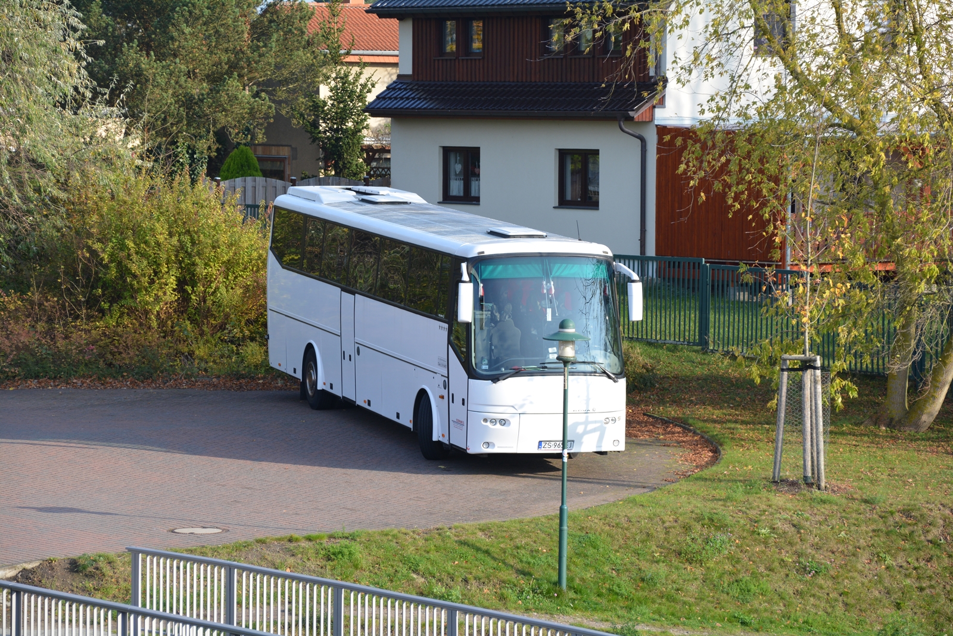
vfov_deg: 9.2
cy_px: 318
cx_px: 476
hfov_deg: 13.7
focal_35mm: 150
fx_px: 3971
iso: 200
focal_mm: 100
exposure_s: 1/200
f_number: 7.1
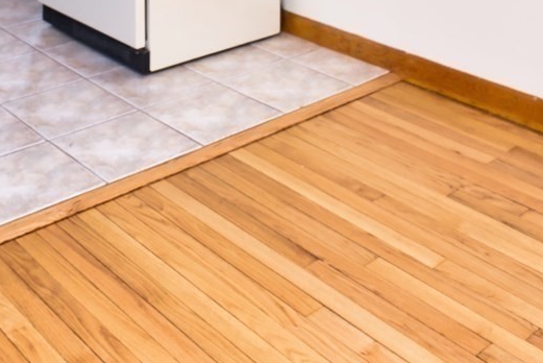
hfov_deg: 36.1
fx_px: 830
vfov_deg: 19.4
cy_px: -267
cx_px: 219
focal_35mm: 55
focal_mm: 14
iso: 100
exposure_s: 1/40
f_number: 2.8
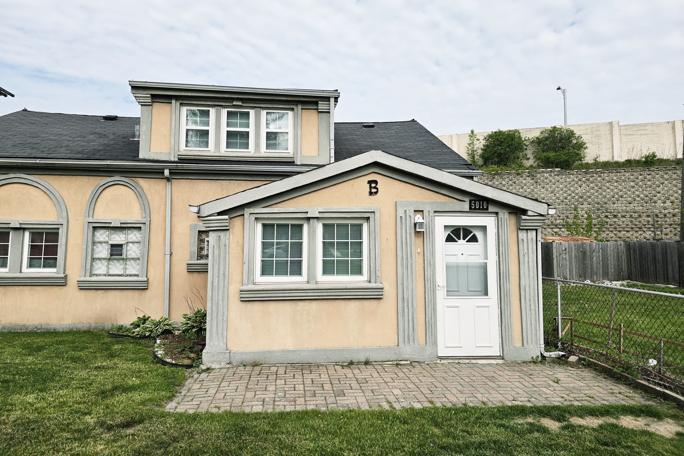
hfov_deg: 73.7
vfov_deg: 53.0
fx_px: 456
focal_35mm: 24
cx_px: 342
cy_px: 202
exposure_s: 1/833
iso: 12
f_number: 1.7
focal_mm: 6.3
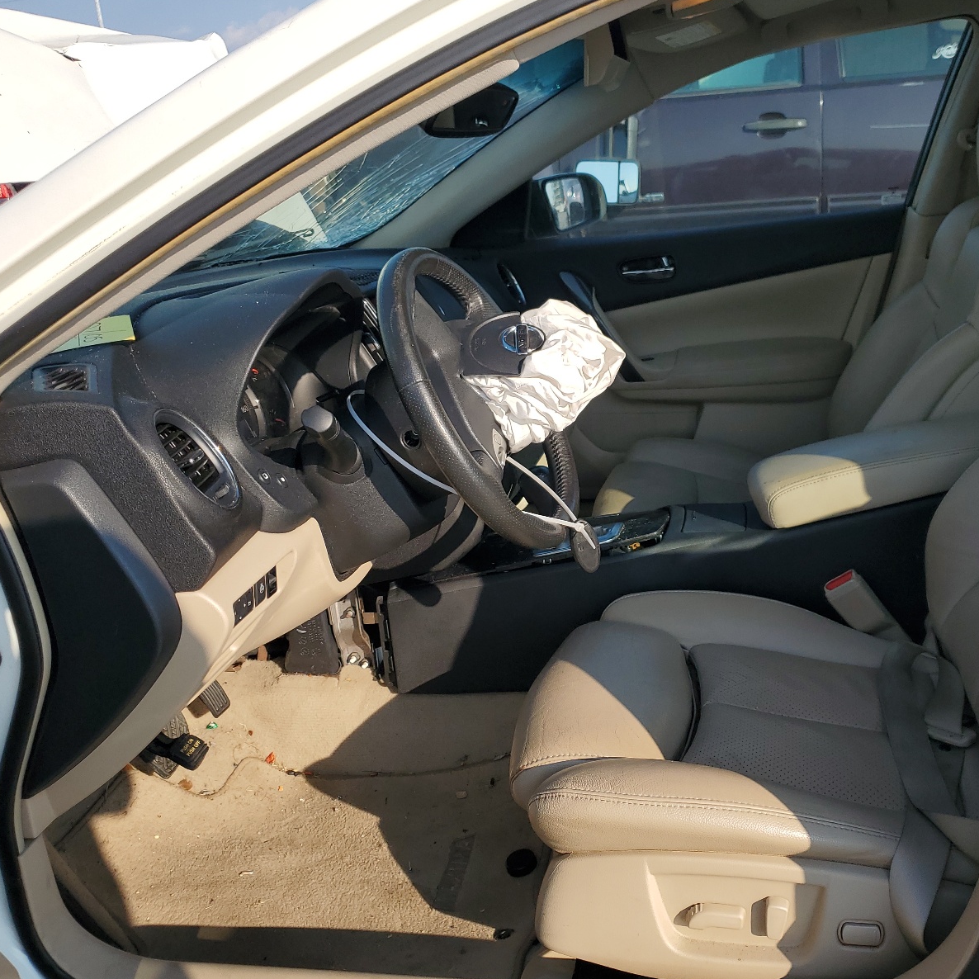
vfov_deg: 52.5
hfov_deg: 52.2
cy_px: 487
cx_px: 589
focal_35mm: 31
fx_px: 992
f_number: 1.5
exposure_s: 1/2500
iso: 50
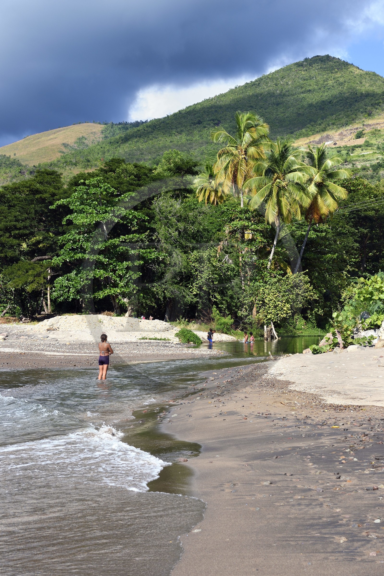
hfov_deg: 23.4
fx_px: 929
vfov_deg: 34.5
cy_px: 288
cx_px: 192
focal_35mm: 58
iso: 200
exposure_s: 1/250
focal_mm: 58
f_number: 11
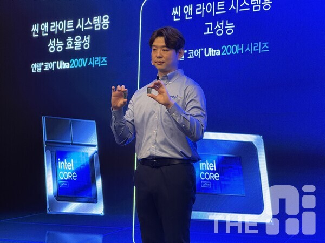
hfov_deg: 16.4
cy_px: 122
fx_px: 1127
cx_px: 162
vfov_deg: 12.3
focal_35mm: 120
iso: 640
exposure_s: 1/40
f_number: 2.8
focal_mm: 15.66
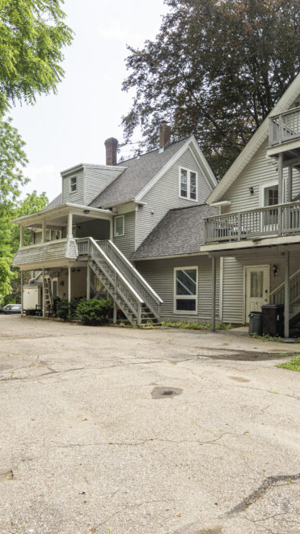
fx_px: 368
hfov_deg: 44.2
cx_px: 178
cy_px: 269
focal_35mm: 26
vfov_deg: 71.9
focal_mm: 16
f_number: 8
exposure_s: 1/60
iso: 320
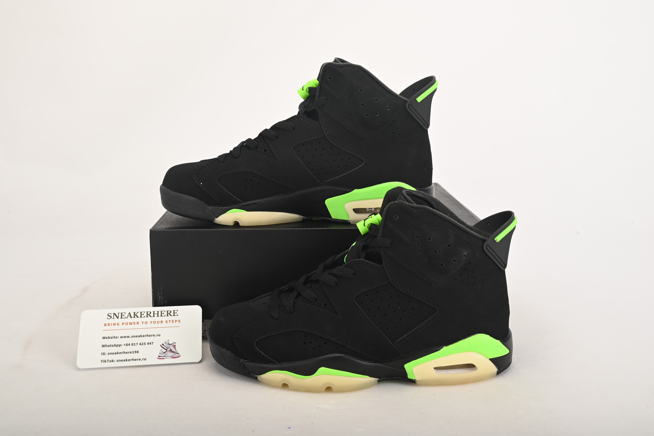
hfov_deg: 54.4
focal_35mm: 35
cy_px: 218
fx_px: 636
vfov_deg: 37.9
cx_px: 327
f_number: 11
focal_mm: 35
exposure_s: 1/200
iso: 100
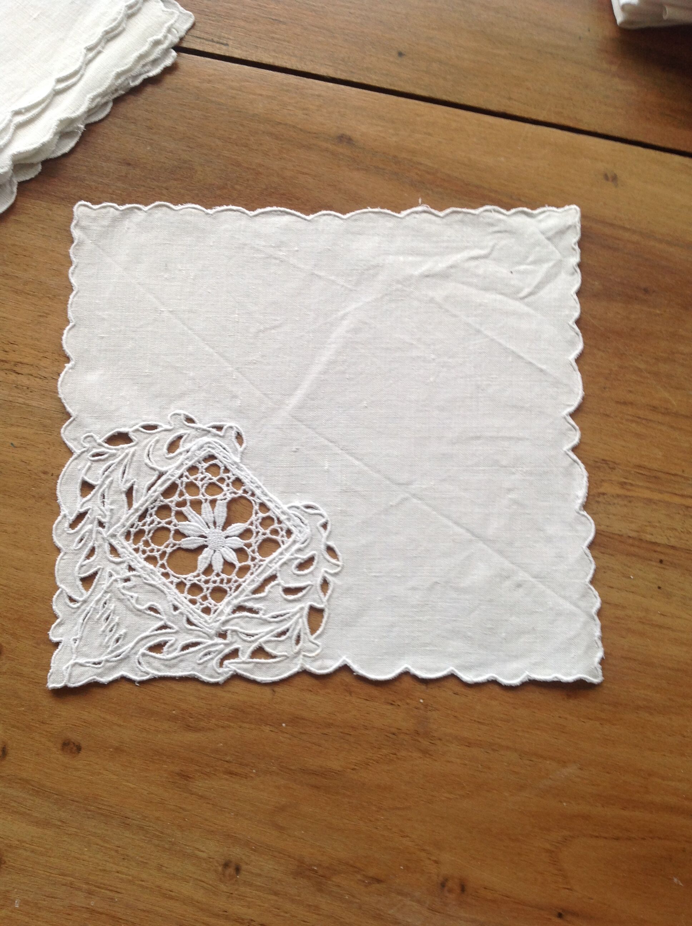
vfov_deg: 52.7
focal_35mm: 35
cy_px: 463
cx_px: 346
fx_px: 935
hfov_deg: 40.6
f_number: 2.4
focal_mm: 4.28
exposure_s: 1/20
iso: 50
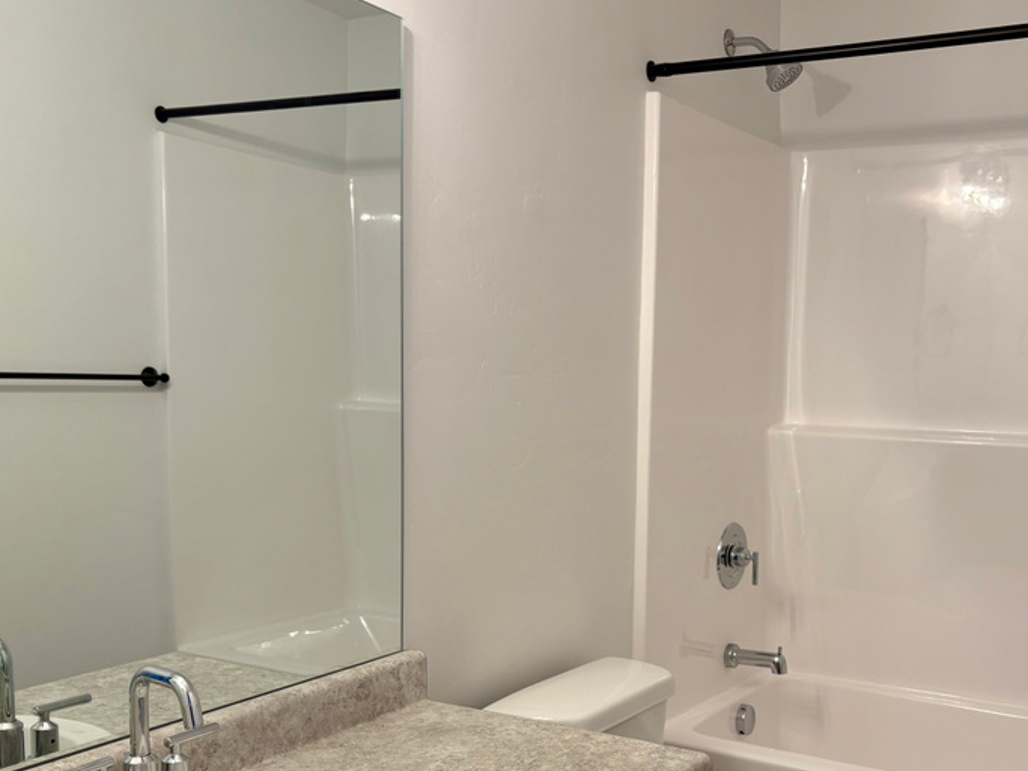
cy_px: 529
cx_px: 632
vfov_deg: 36.3
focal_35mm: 39
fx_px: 1158
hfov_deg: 47.5
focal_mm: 5.96
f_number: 1.6
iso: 64
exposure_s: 1/120
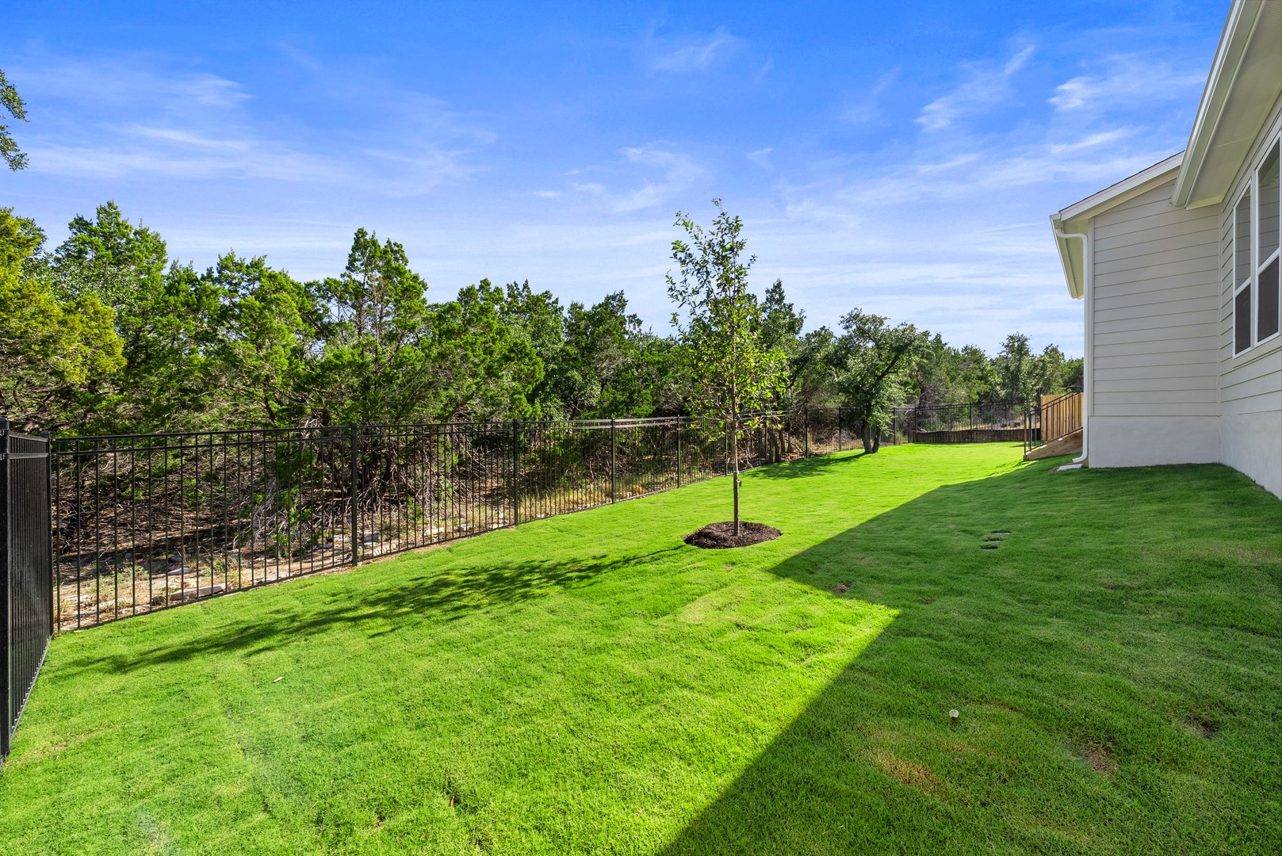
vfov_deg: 90.1
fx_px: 428
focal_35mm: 12
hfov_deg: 112.6
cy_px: 428
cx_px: 641
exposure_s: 1/125
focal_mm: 12
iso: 200
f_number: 11
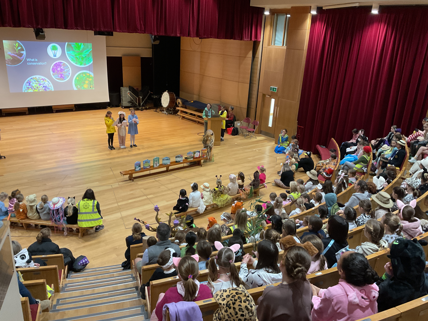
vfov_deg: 48.2
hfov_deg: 61.7
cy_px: 160
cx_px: 214
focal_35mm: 29
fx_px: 359
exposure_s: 1/50
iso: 250
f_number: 1.8
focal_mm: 3
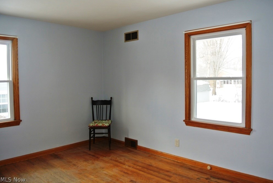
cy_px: 89
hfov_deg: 65.4
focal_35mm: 28
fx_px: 213
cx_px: 141
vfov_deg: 46.5
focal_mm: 10
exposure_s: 1/60
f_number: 3.5
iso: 110
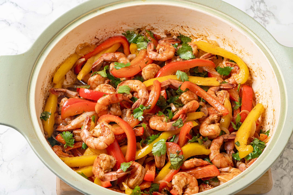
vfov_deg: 13.0
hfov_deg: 19.5
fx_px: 854
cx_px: 146
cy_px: 98
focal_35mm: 105
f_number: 16
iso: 100
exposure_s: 1/160
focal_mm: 105
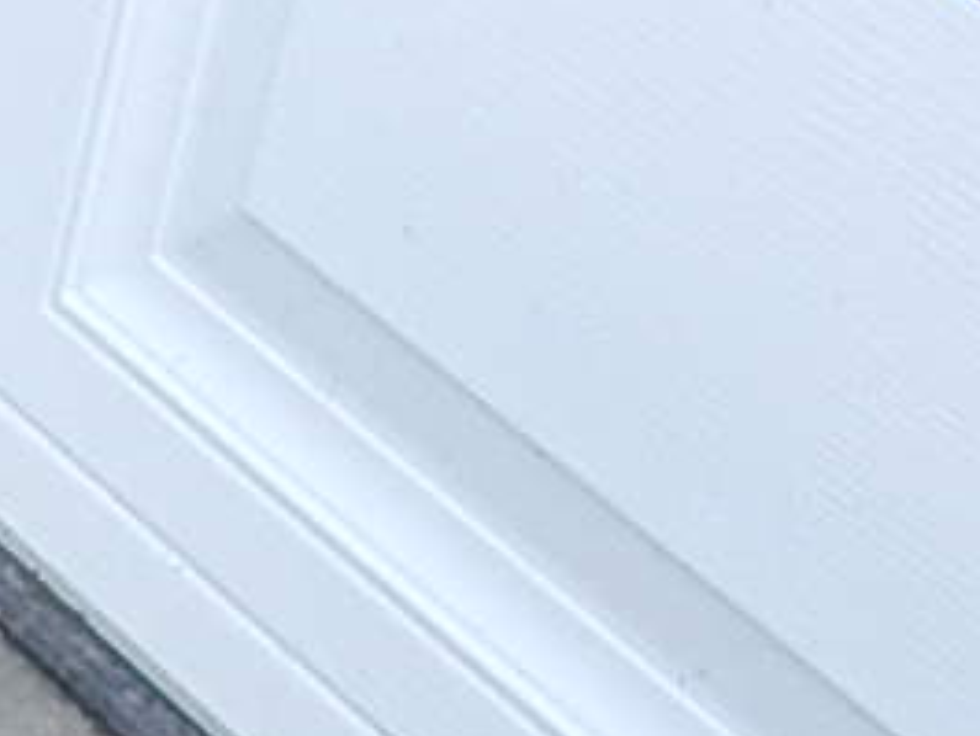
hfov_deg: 9.1
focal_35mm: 187
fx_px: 5296
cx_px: -1668
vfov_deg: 7.5
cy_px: 1705
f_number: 3.2
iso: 125
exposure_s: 1/100
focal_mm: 5.6
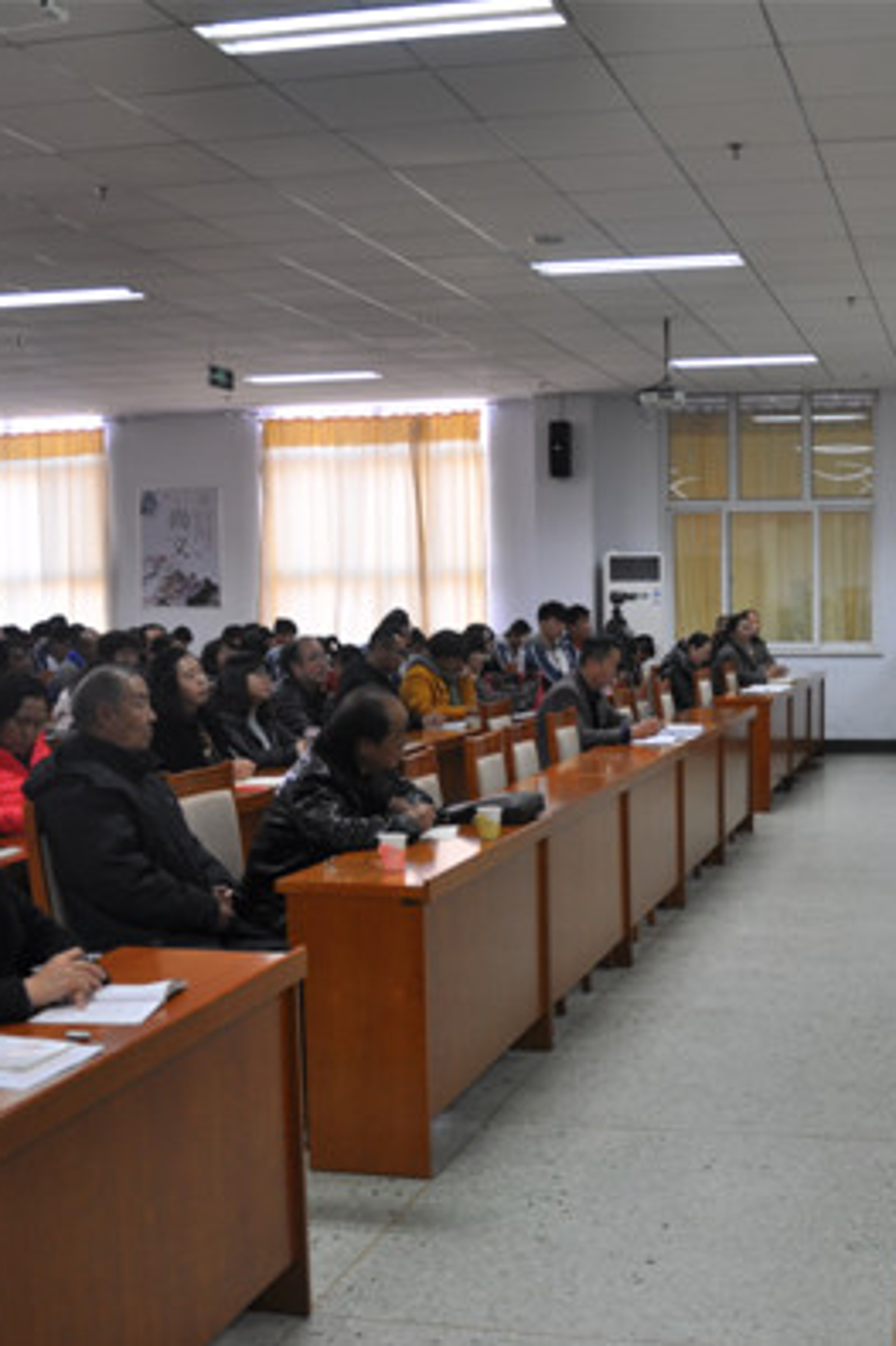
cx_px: 702
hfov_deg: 31.8
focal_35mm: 41
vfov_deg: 47.4
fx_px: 1532
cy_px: 675
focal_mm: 18
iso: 250
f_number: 3.5
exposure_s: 1/25
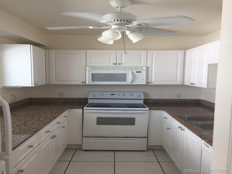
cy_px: 87
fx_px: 194
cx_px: 116
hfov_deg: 61.7
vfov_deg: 48.2
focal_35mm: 29
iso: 32
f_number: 2.2
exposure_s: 1/60
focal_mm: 4.15
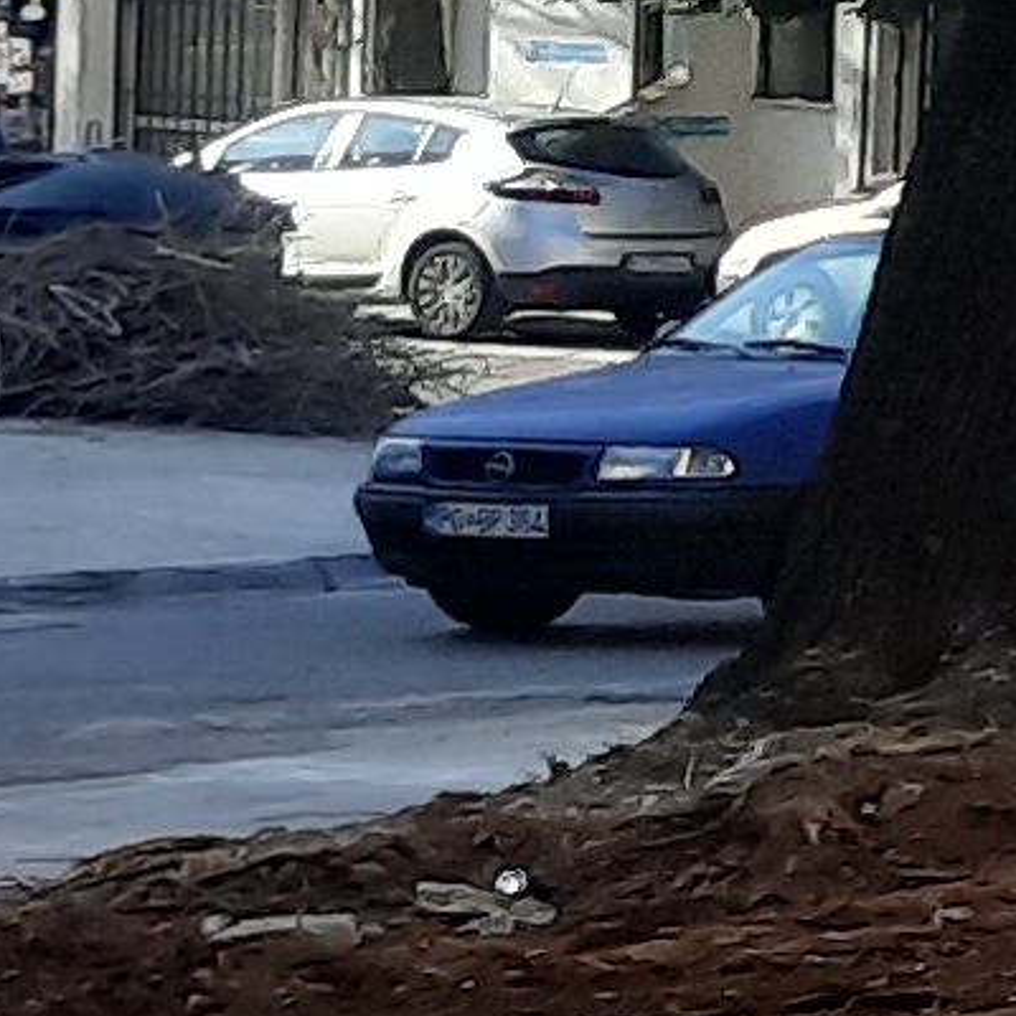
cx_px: 3967
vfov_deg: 7.9
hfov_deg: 6.5
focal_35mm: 221
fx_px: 7339
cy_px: -20
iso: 32
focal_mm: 4.6
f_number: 2
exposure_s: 1/716
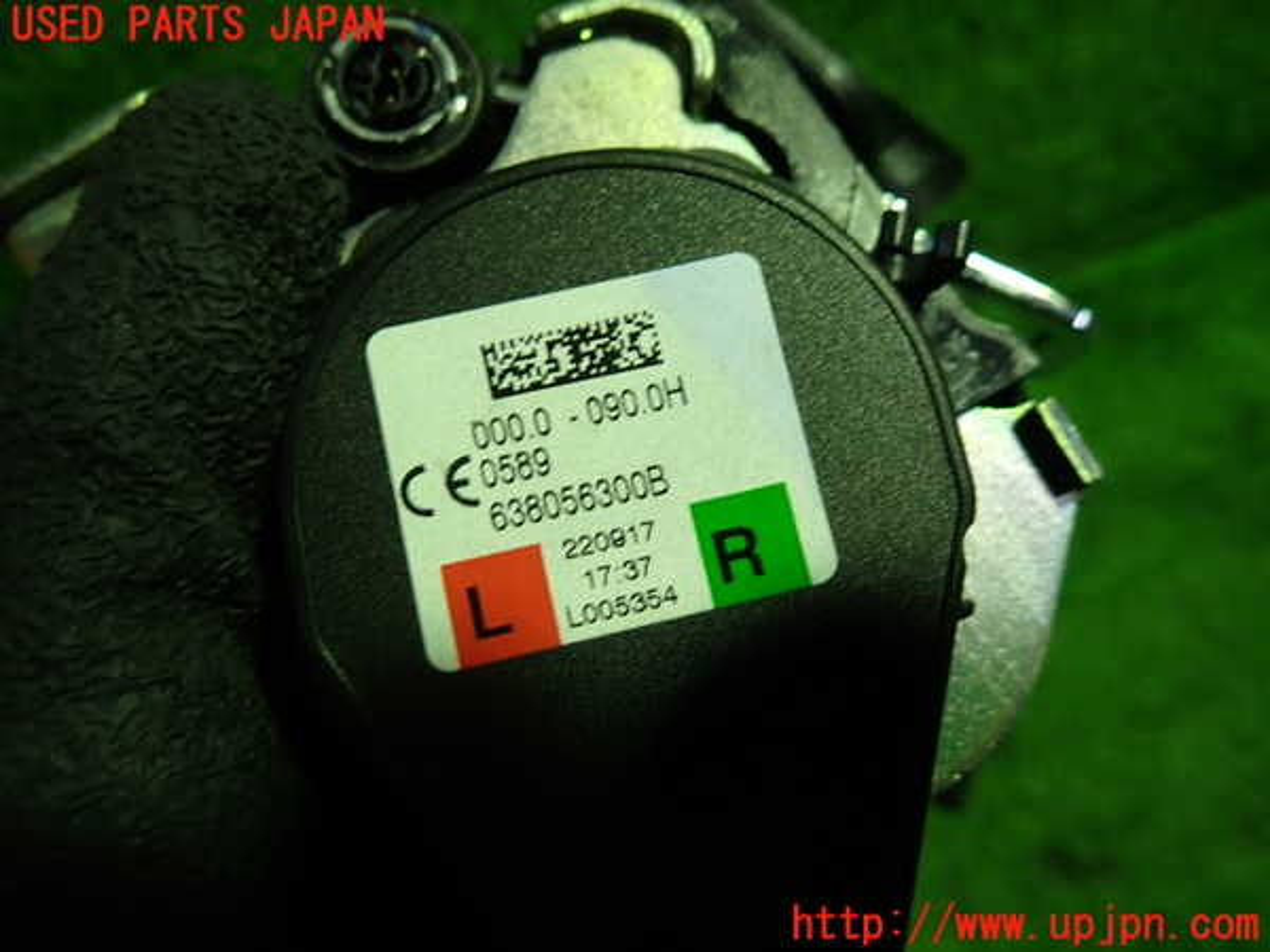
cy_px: 476
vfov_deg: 54.9
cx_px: 635
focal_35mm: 25
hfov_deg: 69.4
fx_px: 917
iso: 200
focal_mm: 4.5
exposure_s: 1/60
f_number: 2
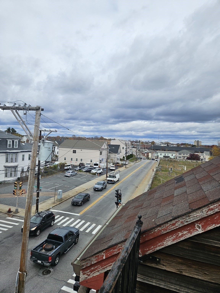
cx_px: 110
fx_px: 195
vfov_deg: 73.9
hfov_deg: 58.9
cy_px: 146
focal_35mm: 23
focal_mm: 5.4
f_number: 1.8
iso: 32
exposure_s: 1/1709
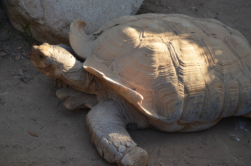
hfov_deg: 24.7
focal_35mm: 82
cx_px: 126
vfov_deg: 16.5
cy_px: 83
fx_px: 574
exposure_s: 1/125
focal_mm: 55
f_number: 5.6
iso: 250
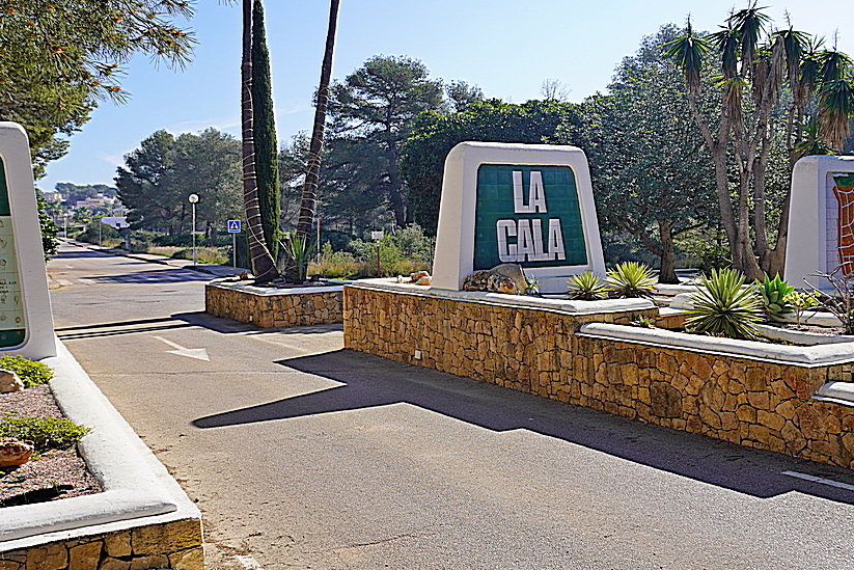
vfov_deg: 37.7
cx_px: 489
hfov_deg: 54.2
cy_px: 230
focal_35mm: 35
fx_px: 830
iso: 100
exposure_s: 1/640
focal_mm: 16
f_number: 5
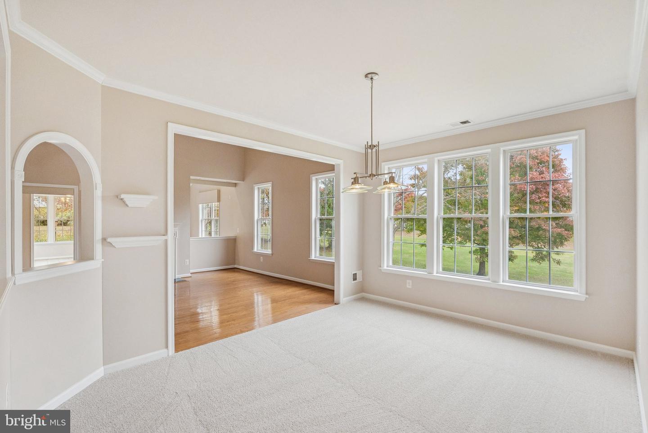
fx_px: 297
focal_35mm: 16
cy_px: 216
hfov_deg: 95.0
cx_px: 324
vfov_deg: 72.1
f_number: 4
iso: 1250
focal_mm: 16.5
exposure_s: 1/125
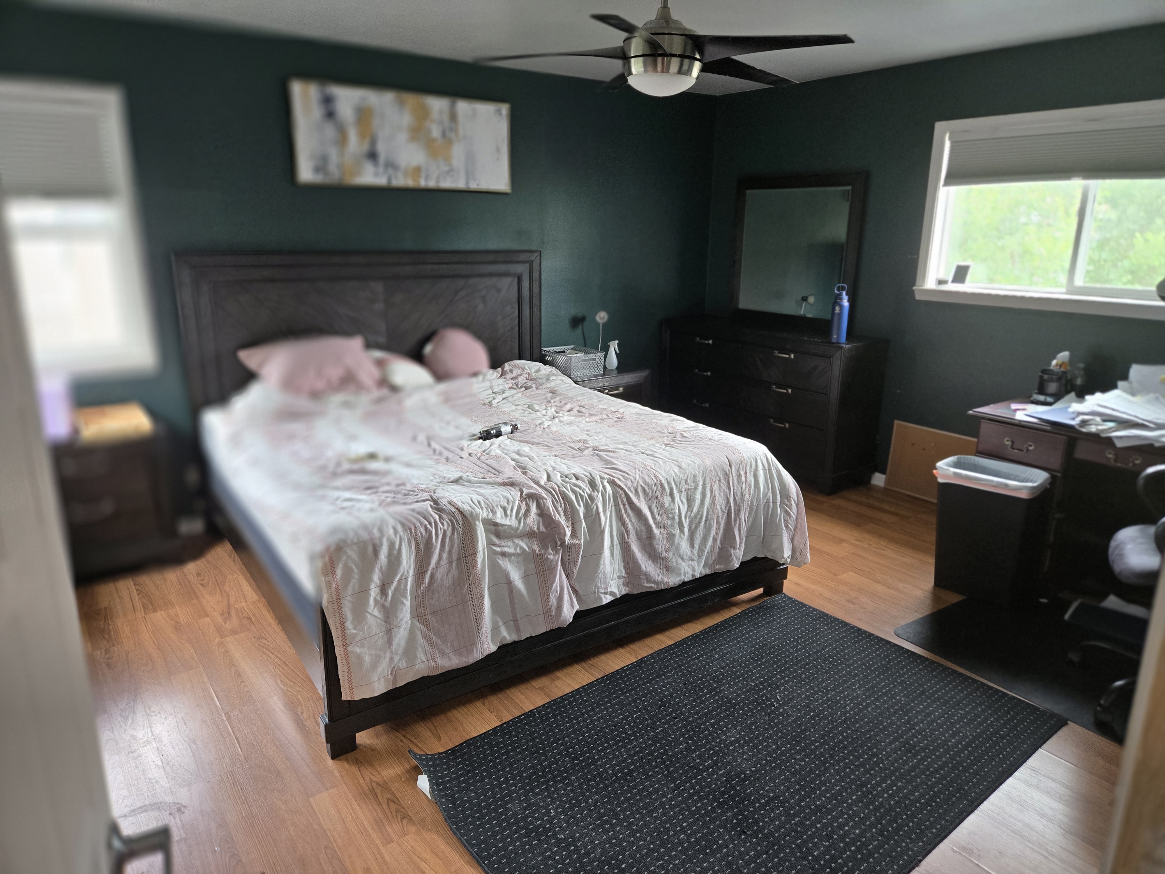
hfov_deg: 73.9
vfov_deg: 58.9
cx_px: 582
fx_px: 774
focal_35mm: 23
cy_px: 437
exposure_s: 1/120
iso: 250
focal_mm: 5.4
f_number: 1.8
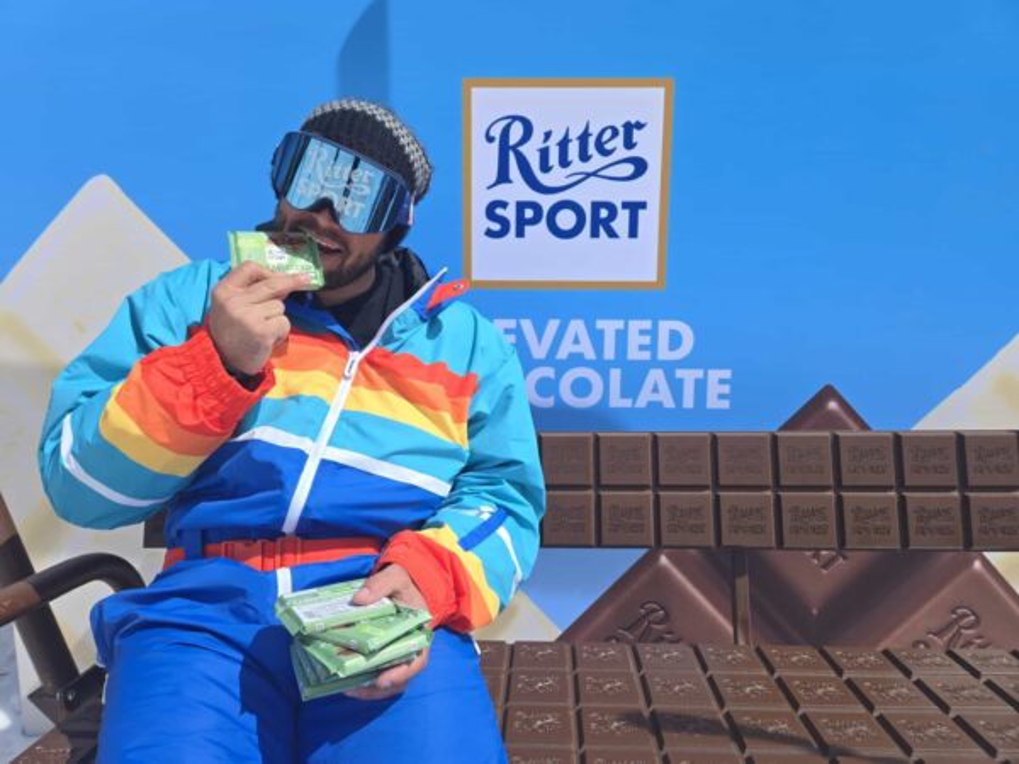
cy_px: 382
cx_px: 510
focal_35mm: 23
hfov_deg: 73.9
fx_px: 677
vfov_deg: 58.9
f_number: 1.8
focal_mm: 5.4
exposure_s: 1/2874
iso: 25
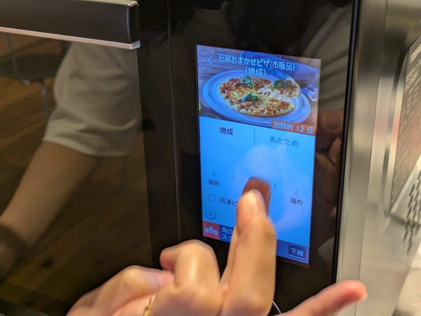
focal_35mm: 51
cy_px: 158
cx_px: 210
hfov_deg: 37.5
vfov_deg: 28.6
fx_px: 621
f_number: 1.89
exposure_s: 1/60
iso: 121
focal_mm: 5.43
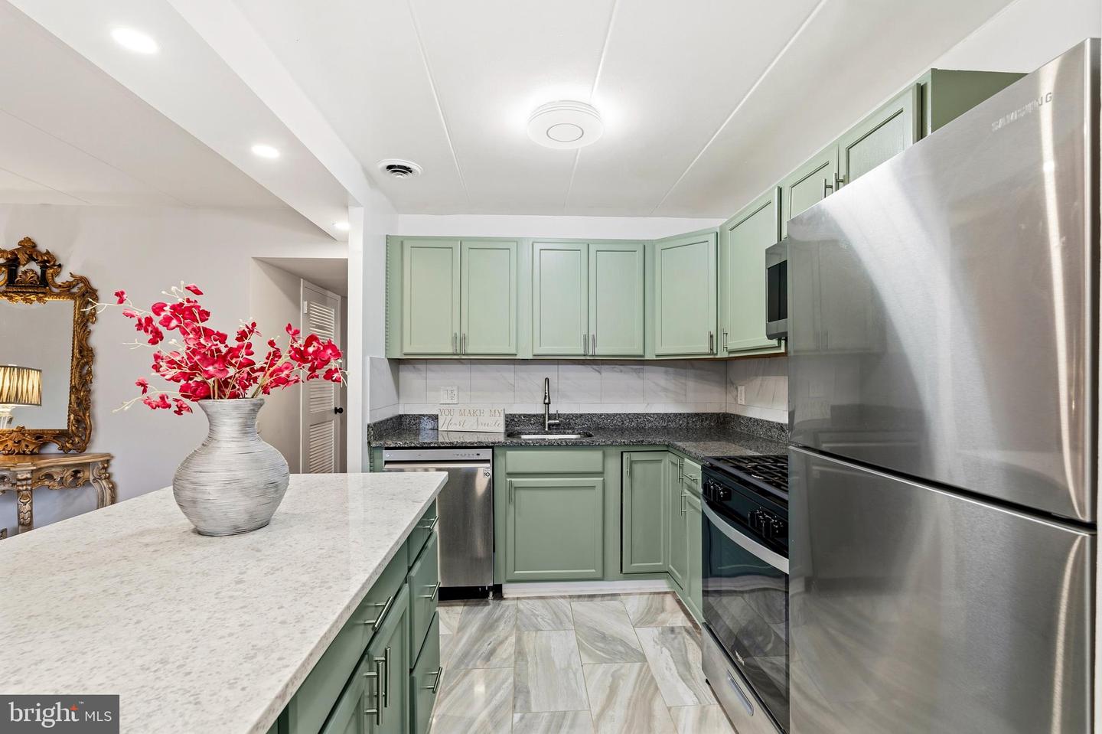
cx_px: 551
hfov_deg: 96.8
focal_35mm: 16
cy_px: 367
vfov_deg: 73.7
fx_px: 490
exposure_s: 1/15
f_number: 8
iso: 160
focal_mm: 16
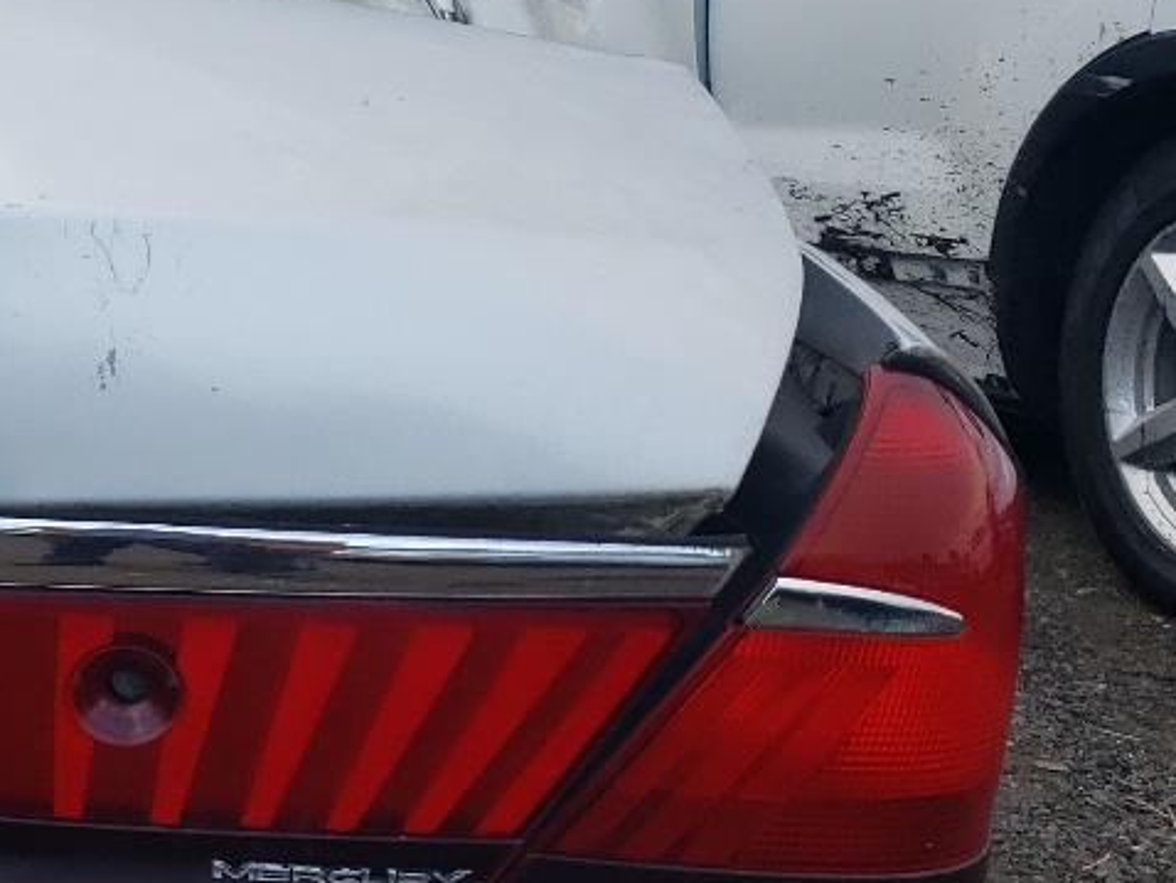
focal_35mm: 87
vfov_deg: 17.0
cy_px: 494
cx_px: -615
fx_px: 2957
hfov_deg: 19.5
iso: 50
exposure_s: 1/357
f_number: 1.5
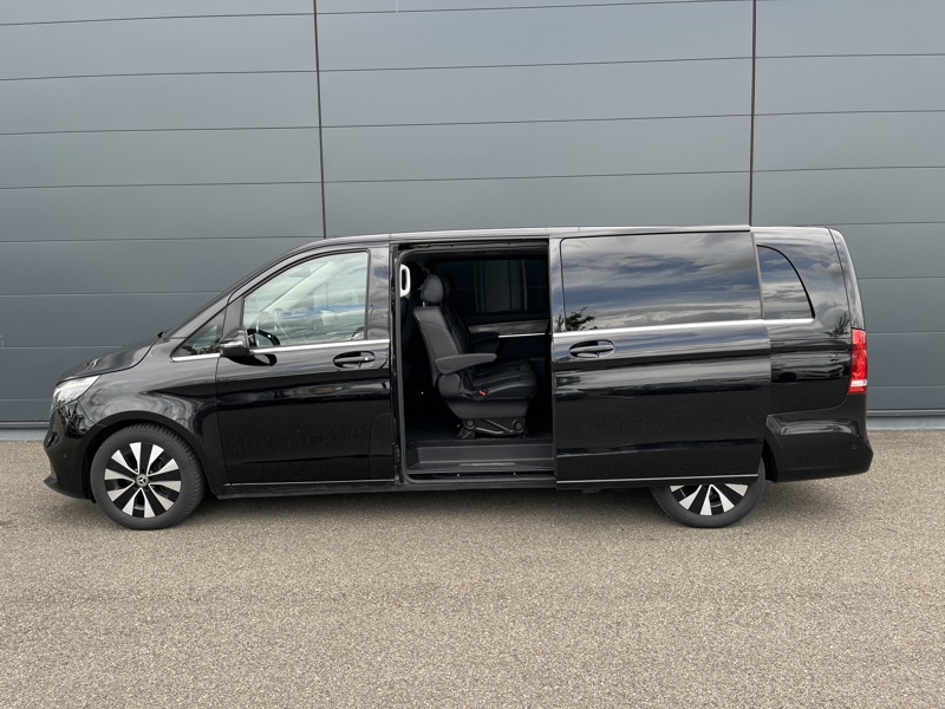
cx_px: 472
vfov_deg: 53.1
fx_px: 710
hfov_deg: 67.3
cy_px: 354
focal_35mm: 26
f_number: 1.6
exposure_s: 1/317
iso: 50
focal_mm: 5.1
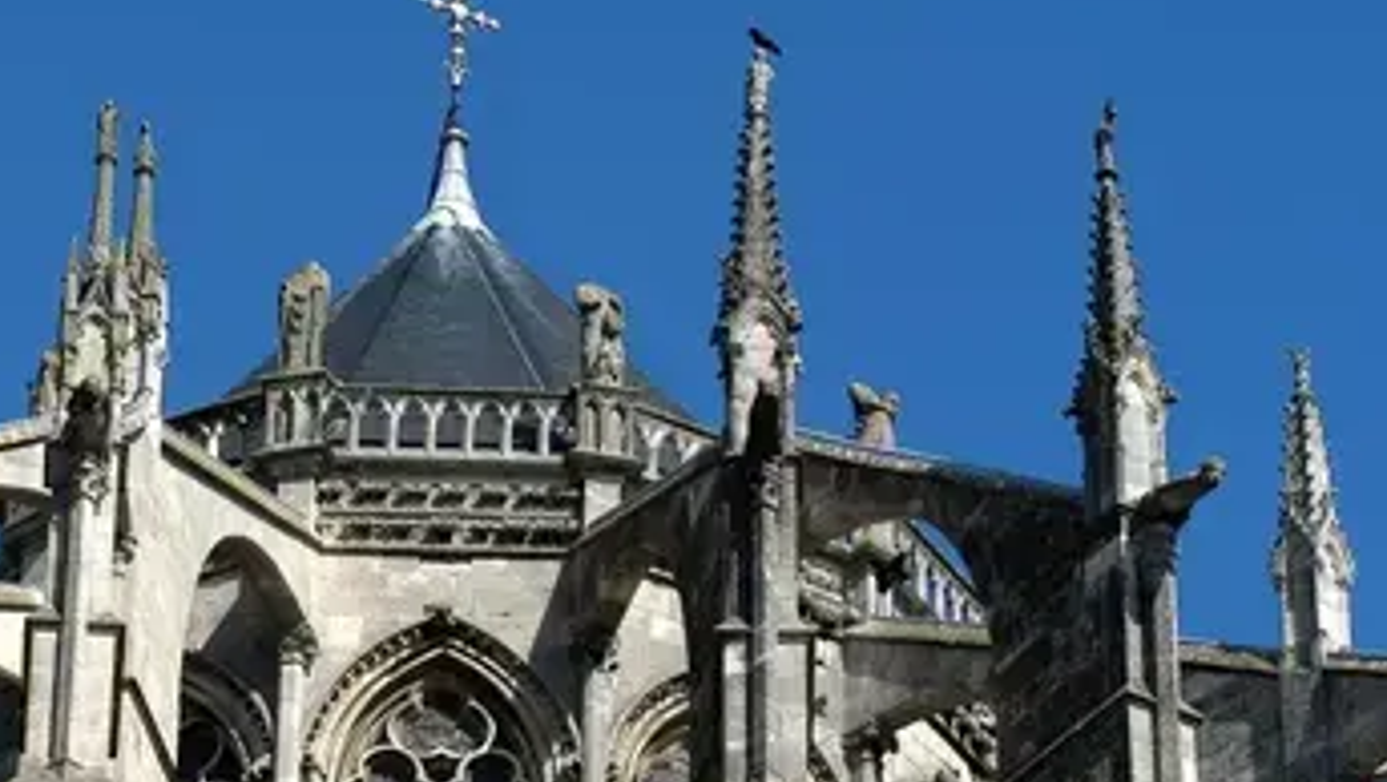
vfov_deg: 7.0
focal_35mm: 175
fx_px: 6440
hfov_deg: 12.3
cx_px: 456
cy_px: 417
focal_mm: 80
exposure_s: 1/400
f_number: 10
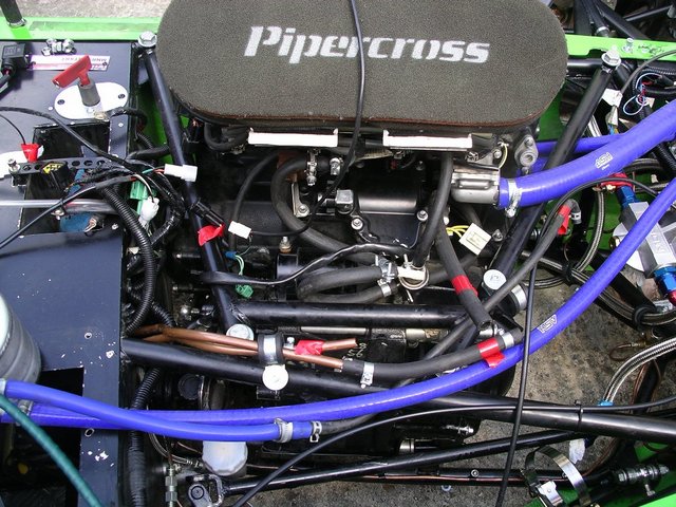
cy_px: 254
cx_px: 338
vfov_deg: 38.7
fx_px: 723
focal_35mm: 37
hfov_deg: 50.1
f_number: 3
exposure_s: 1/148
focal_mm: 7.8
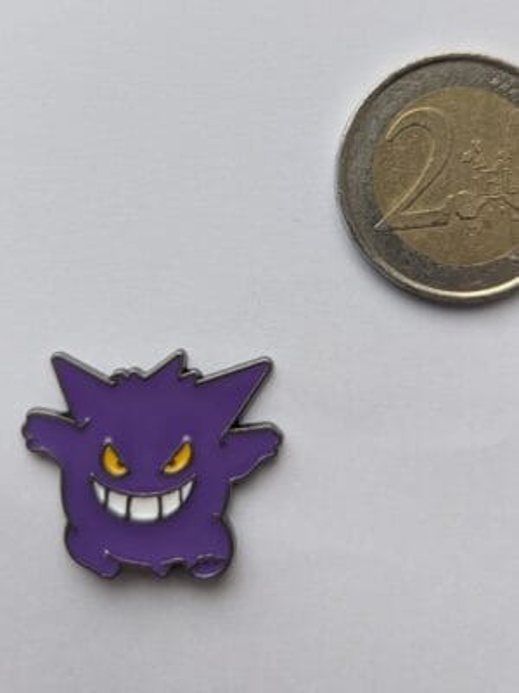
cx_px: 260
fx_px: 480
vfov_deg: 71.6
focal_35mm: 24
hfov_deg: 56.8
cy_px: 346
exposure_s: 1/90.3
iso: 93
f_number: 1.85
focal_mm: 6.81
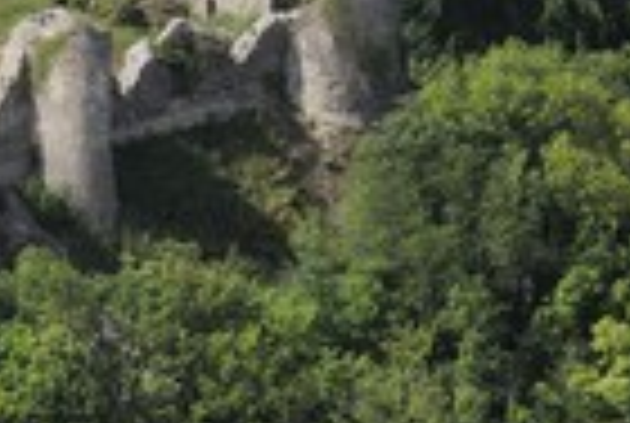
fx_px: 9961
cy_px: -22
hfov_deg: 3.6
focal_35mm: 568
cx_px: -86
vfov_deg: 2.4
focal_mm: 190
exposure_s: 1/500
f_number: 10
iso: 400
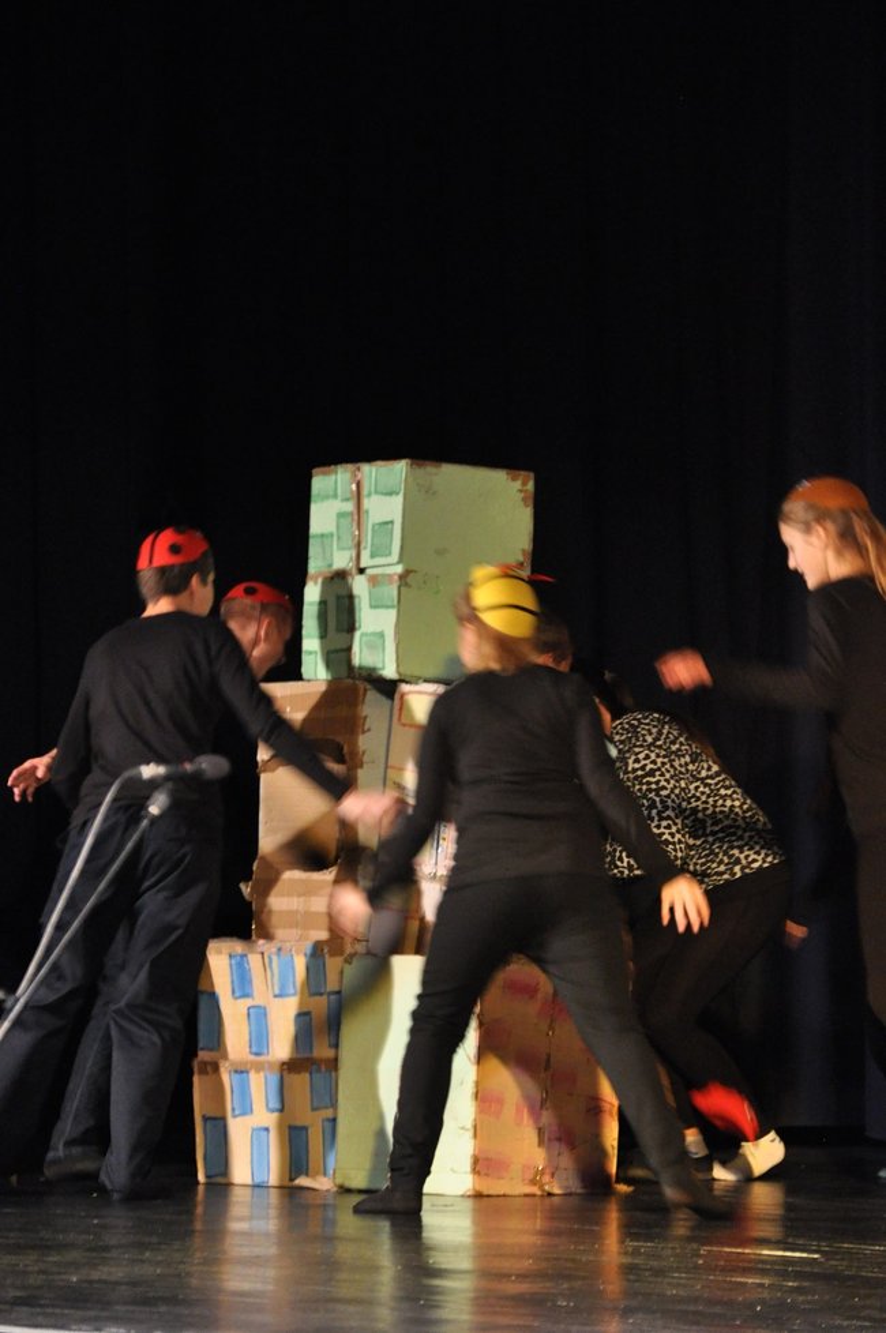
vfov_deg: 14.0
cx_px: 443
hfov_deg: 9.3
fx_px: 5438
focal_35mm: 147
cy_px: 666
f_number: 5.6
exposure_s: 1/60
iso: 2000
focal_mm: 98
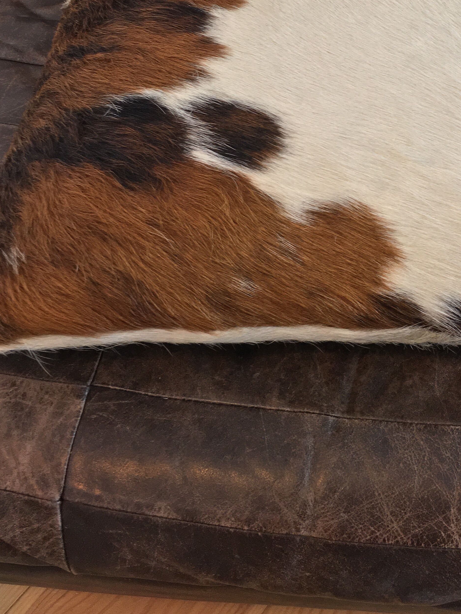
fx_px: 835
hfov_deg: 30.6
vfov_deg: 39.2
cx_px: 321
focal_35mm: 47
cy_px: 140
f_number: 2.2
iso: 80
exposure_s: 1/33
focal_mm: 4.15
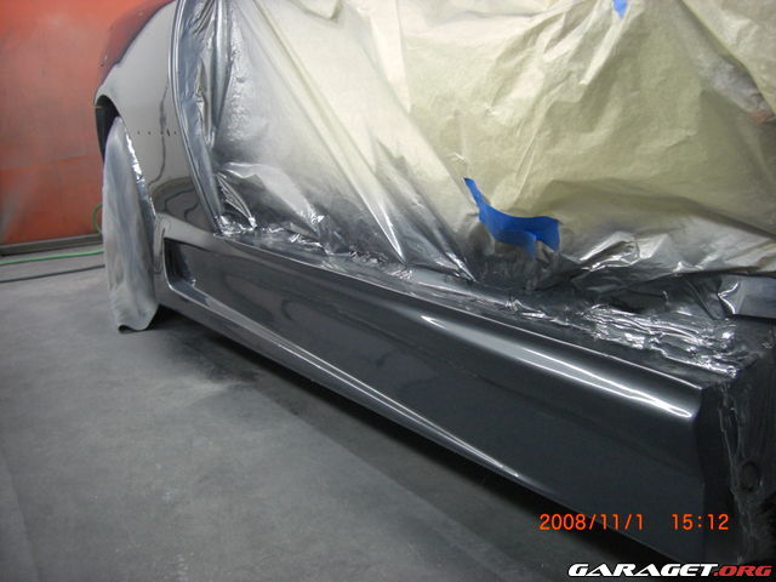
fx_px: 852
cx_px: 388
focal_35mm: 38
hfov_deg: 49.0
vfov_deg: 37.7
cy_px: 291
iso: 400
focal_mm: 7.9
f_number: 2.8
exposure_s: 1/50
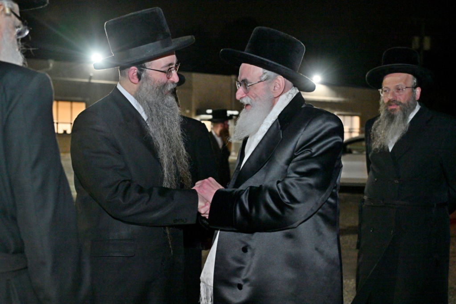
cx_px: 228
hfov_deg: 43.6
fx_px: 570
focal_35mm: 45
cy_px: 152
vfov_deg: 29.9
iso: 1600
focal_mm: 45
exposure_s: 1/160
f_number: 4
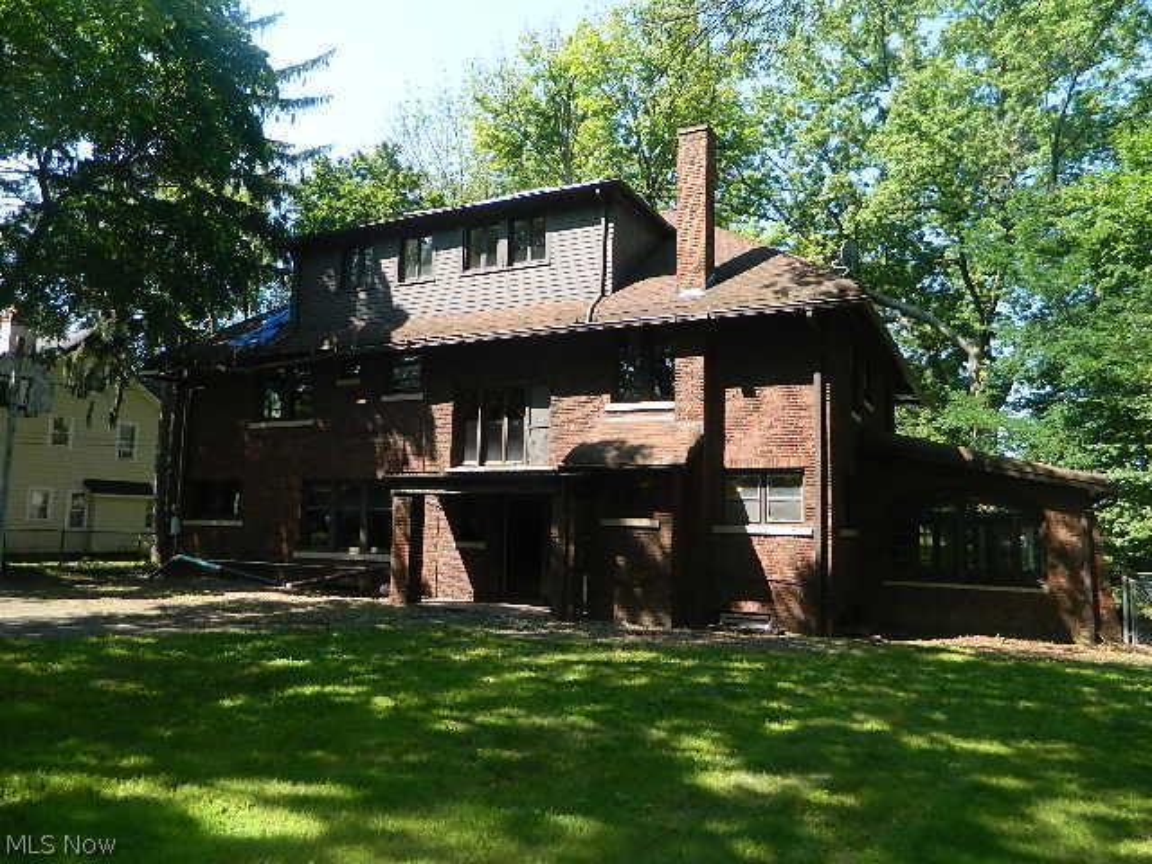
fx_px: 832
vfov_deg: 54.9
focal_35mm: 25
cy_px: 432
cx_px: 576
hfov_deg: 69.4
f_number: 3.1
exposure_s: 1/320
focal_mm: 4.5
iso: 110
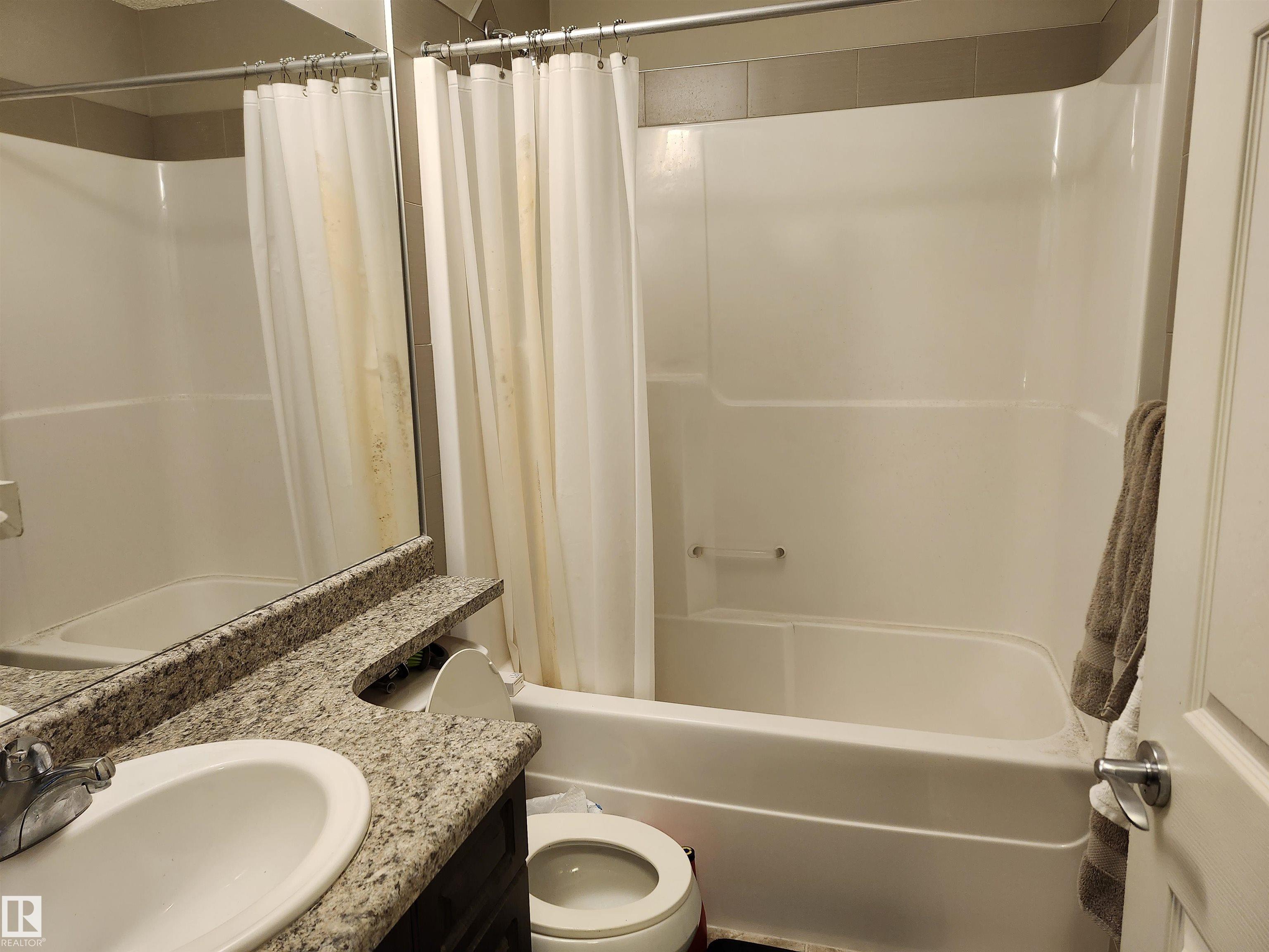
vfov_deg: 58.9
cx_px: 634
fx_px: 843
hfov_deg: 73.9
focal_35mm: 23
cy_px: 476
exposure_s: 1/120
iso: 400
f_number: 1.8
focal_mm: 5.54
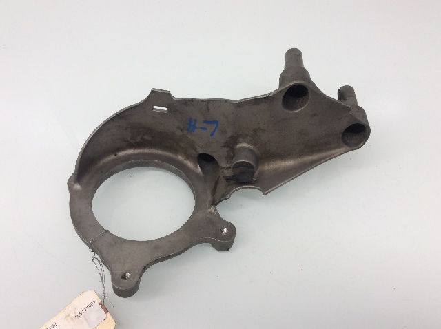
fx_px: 407
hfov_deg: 56.9
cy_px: 164
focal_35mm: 32
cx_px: 220
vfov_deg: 44.1
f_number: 2.4
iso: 40
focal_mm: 3.3
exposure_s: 1/60
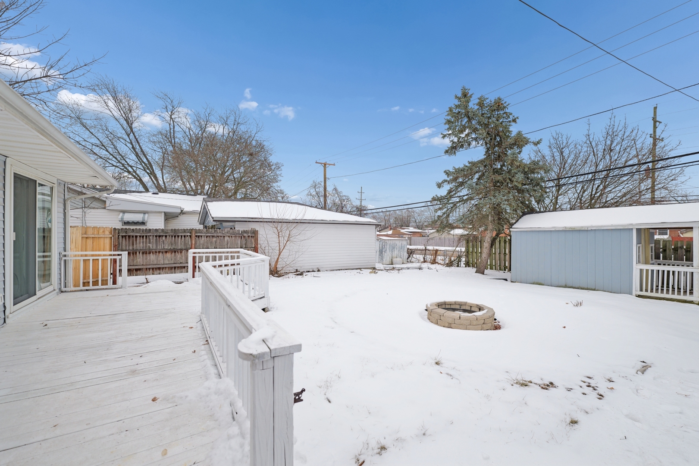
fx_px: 272
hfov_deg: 104.3
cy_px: 233
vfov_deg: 81.2
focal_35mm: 14
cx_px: 350
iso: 100
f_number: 2.8
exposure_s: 1/640
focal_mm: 14
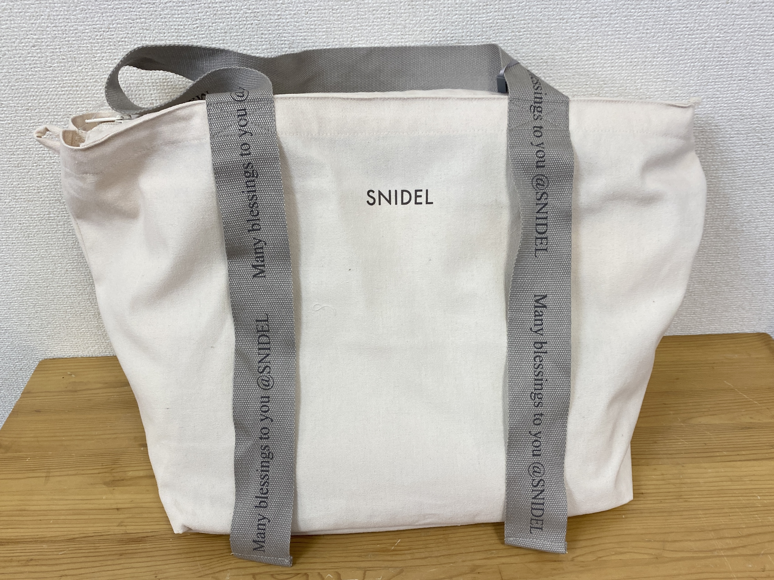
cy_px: 290
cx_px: 387
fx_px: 581
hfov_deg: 67.3
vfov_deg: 53.1
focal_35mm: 26
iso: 100
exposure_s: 1/100
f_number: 1.8
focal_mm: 4.25
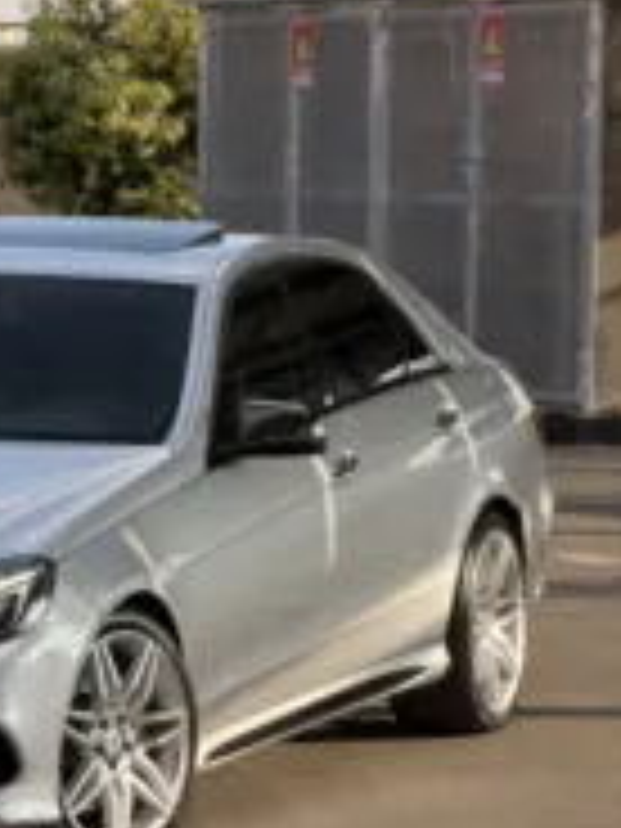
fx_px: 5191
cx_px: -45
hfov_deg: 6.8
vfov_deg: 9.1
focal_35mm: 217
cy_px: 189
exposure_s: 1/638
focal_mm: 16.89
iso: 40
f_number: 2.8
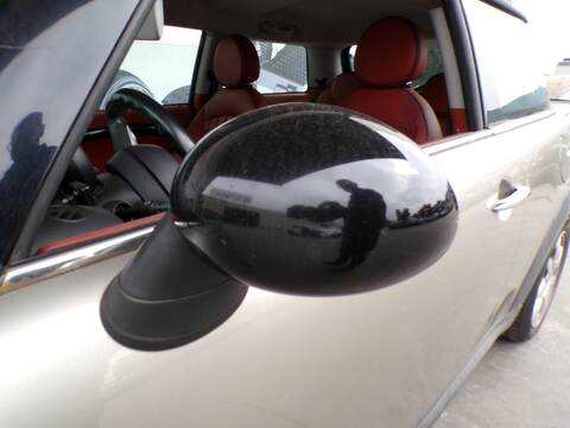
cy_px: 214
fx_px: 395
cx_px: 285
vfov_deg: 56.8
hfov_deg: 71.6
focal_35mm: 24
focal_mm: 4.3
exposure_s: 1/85
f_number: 4.4
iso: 100
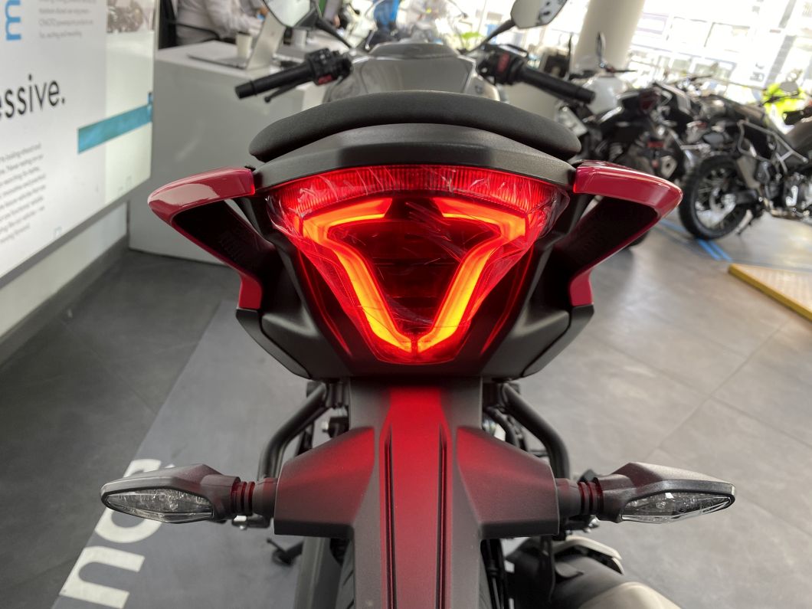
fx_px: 610
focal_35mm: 26
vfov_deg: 53.1
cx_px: 406
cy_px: 304
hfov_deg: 67.3
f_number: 1.8
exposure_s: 1/50
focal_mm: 4.25
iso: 80
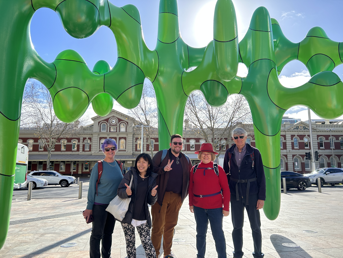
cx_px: 172
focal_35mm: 26
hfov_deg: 67.3
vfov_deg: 53.1
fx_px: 258
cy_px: 129
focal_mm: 5.7
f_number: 1.5
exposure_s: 1/2045
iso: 50
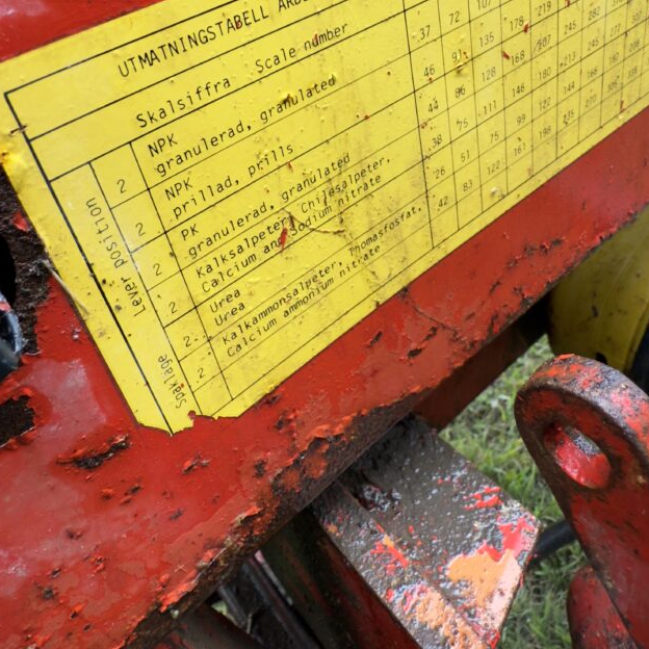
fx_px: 615
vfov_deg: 54.7
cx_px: 320
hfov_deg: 55.6
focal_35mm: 29
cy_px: 227
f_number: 2.2
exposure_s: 1/99
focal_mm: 2.22
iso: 80
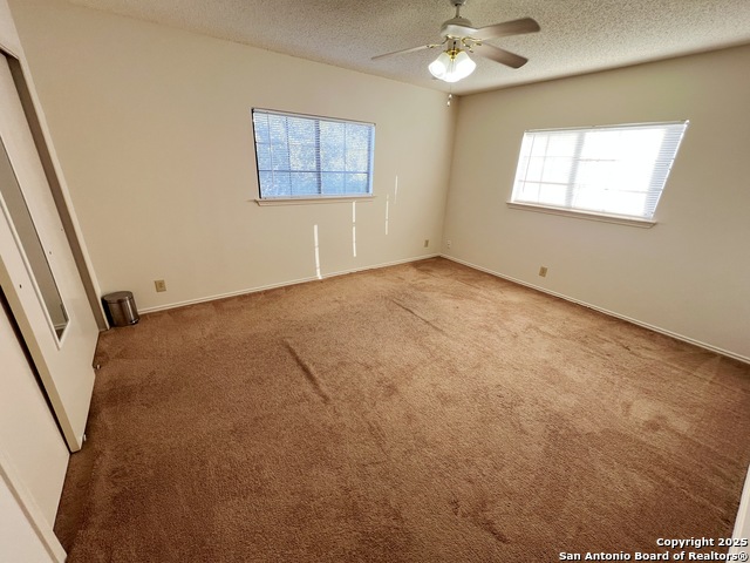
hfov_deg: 106.2
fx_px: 282
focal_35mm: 13
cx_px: 375
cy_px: 282
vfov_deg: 89.9
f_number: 1.8
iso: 80
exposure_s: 1/120
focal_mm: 1.57
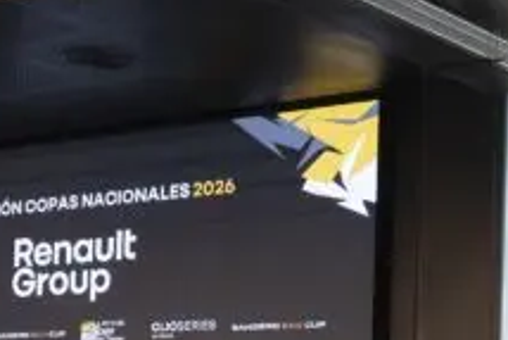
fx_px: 1581
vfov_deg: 11.8
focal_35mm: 112
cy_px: 473
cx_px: 311
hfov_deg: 18.2
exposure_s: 1/100
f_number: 6.3
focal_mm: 16
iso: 1250
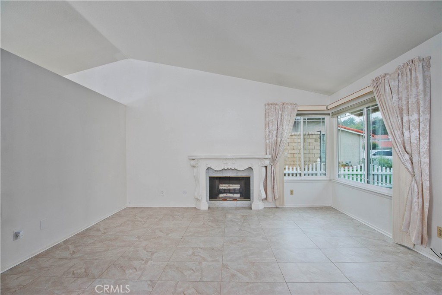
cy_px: 148
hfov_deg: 104.2
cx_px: 221
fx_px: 172
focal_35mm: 14
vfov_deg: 81.2
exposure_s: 1/320
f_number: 5.6
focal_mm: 14
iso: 400
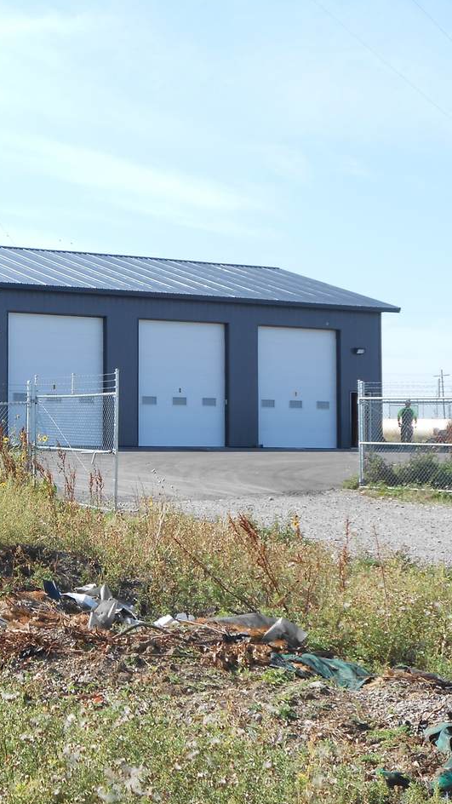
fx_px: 1385
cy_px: 400
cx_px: -79
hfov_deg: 17.7
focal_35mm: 65
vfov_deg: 32.4
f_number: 4.5
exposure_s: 1/320
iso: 80
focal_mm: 7.8
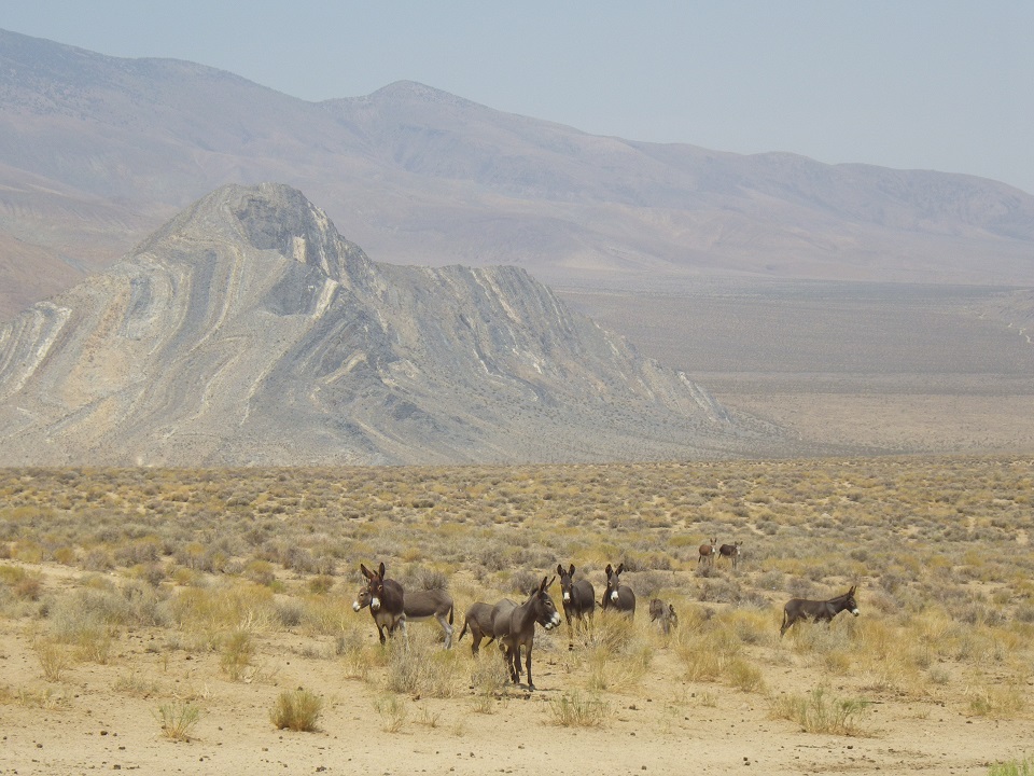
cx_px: 517
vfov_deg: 12.9
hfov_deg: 17.1
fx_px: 3435
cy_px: 388
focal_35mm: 115
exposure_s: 1/500
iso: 125
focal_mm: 20.6
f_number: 6.3
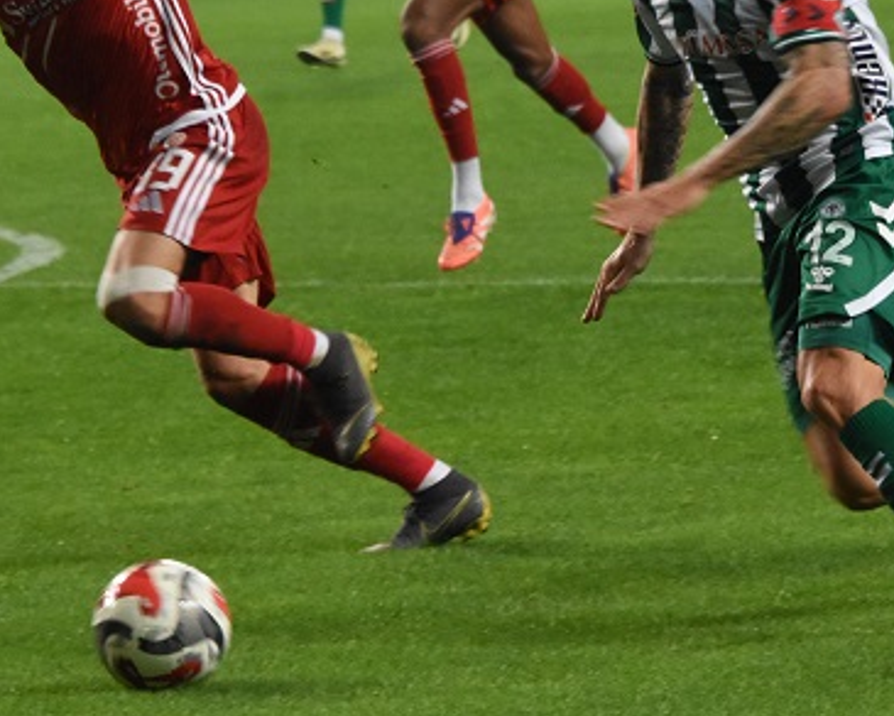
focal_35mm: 447
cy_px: 202
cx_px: 507
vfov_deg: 3.5
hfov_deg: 4.3
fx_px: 11828
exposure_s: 1/400
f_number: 6.3
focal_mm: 145
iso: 3600
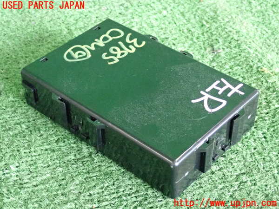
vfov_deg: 21.9
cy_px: 104
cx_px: 140
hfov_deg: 29.0
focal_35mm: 67
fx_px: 540
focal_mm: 11.88
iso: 4000
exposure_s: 1/125
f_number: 3.8
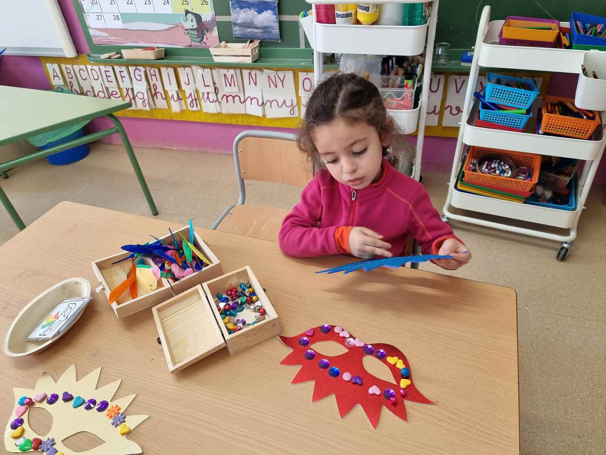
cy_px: 228
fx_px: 420
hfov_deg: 71.6
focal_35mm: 24
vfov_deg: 56.8
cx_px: 303
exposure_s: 1/100
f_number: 1.8
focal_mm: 6.7
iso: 125
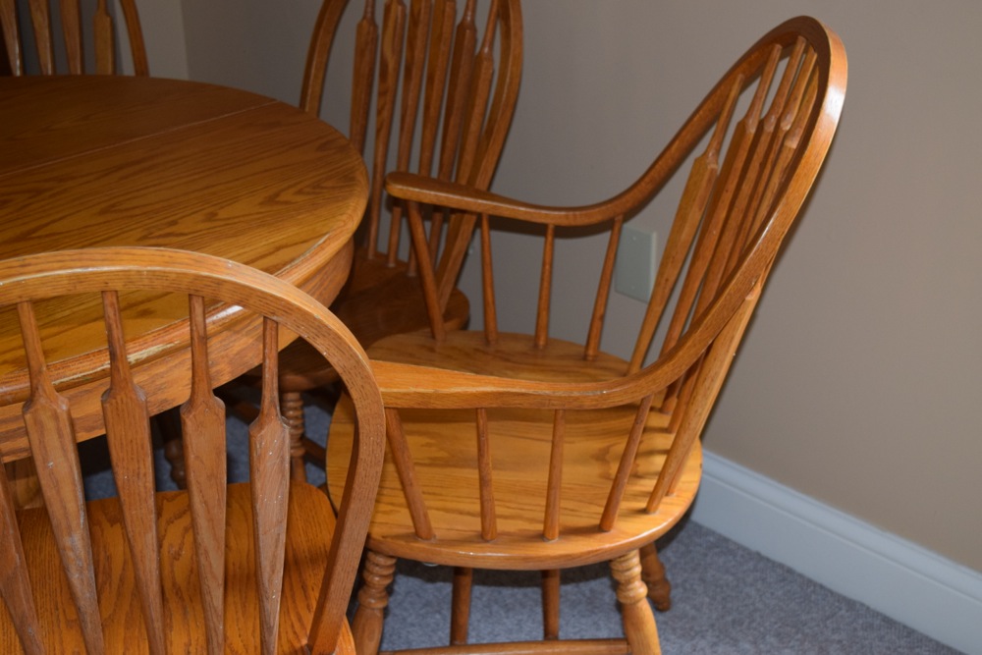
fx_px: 1555
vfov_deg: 23.8
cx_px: 491
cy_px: 328
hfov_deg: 35.0
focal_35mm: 57
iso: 800
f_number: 5
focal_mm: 38
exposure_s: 1/100
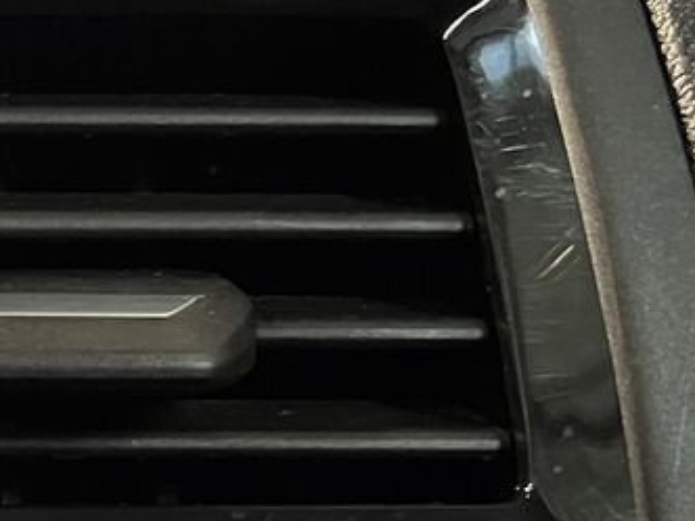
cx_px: -387
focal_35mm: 94
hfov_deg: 18.2
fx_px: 1887
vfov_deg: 15.6
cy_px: 450
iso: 3200
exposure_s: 1/16
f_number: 1.5
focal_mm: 5.7
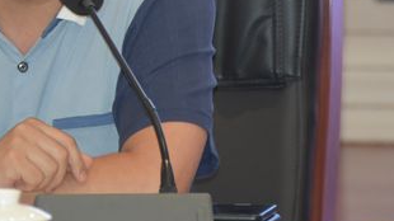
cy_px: -21
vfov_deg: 1.5
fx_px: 8479
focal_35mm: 812
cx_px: -5
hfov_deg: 2.7
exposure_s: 1/60
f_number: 5.6
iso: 1250
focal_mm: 200
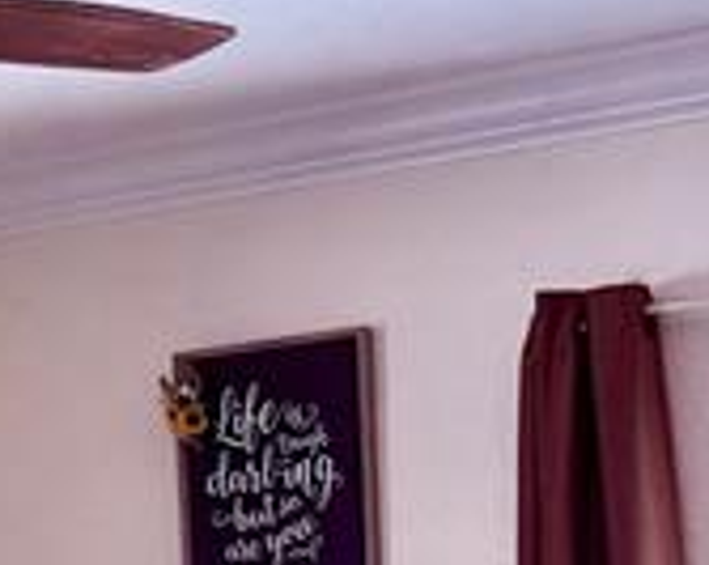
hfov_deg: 11.3
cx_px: -976
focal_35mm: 144
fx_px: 3016
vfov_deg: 10.6
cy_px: 637
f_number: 1.78
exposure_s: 1/144
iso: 200
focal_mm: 6.76
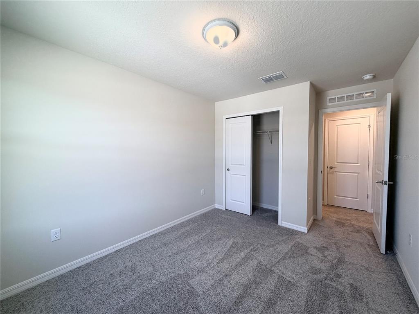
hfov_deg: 102.1
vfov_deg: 85.7
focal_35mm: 14
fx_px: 169
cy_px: 157
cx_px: 210
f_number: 2.2
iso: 125
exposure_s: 1/120
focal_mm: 2.22
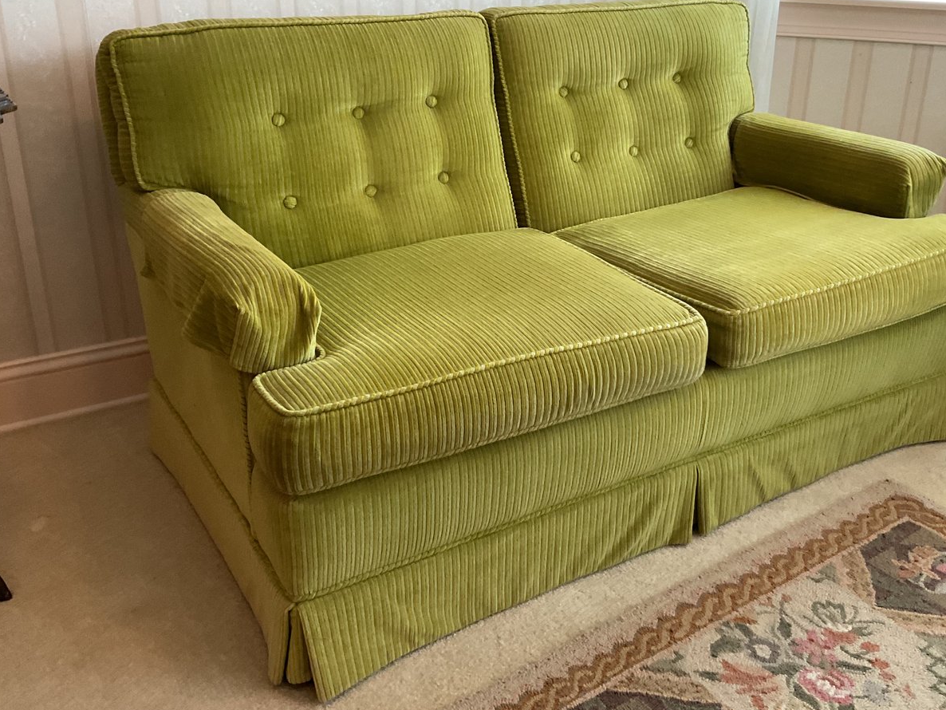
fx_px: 1011
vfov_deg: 38.6
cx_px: 517
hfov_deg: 50.1
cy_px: 320
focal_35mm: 37
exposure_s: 1/60
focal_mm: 3
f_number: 1.8
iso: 160
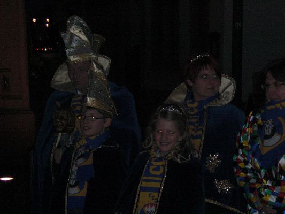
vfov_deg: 13.0
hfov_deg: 17.3
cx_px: 142
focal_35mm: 114
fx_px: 939
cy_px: 107
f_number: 5.9
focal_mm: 18.9
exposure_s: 1/60
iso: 200
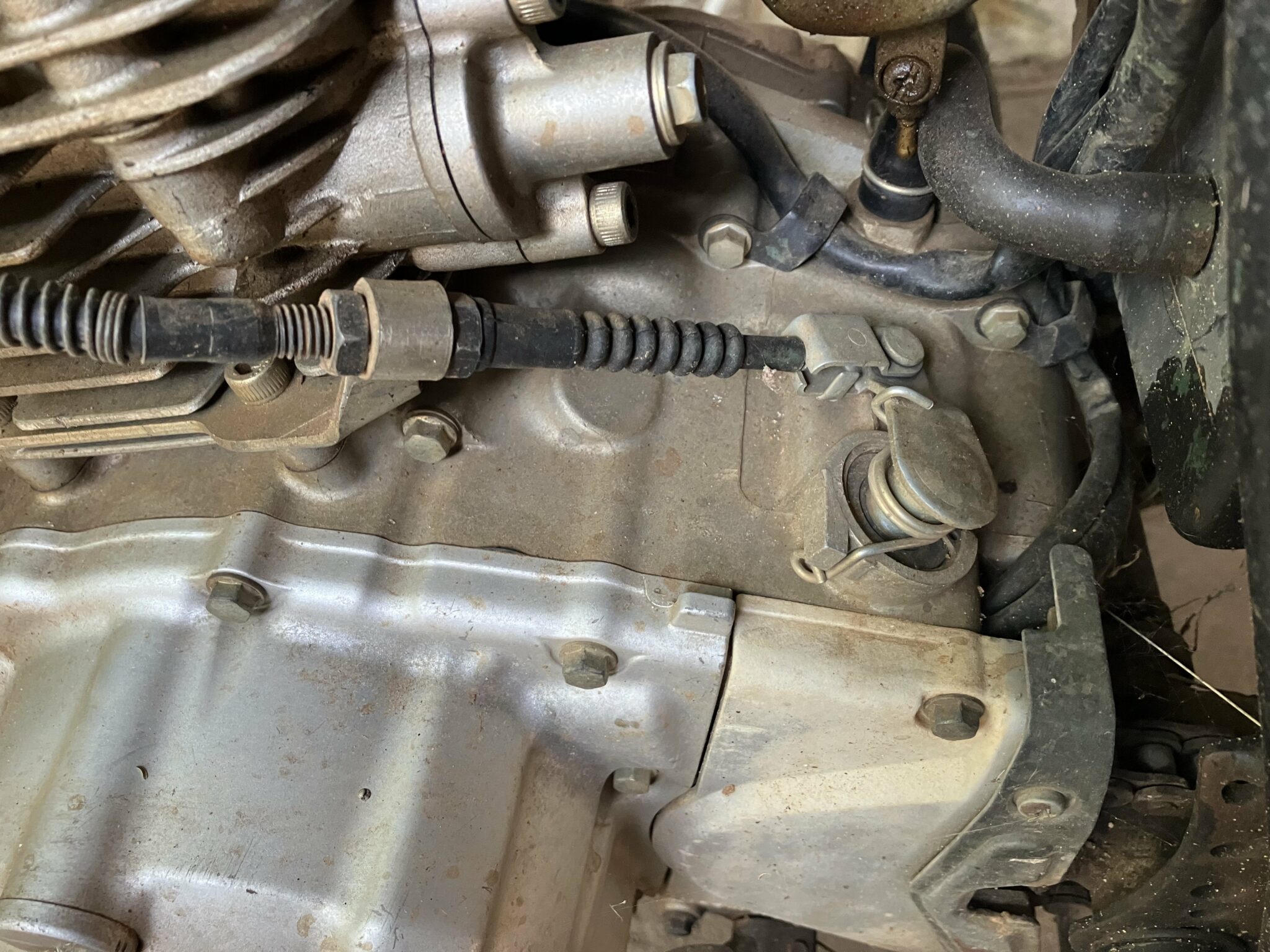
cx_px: 635
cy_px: 476
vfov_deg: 49.7
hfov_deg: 63.4
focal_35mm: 28
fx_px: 1027
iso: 125
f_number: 1.8
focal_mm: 3.99
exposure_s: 1/60
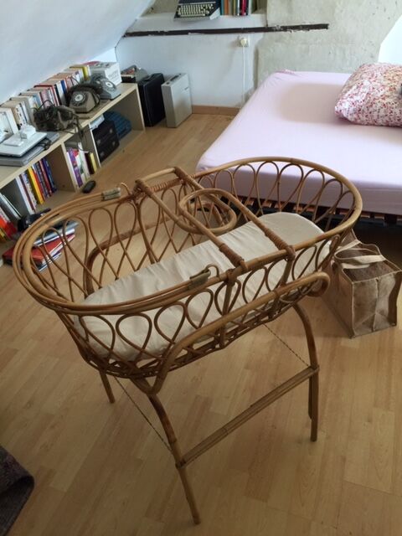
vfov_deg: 61.7
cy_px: 268
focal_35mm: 29
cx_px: 201
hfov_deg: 48.2
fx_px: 449
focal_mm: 4.15
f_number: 2.2
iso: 50
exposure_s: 1/33
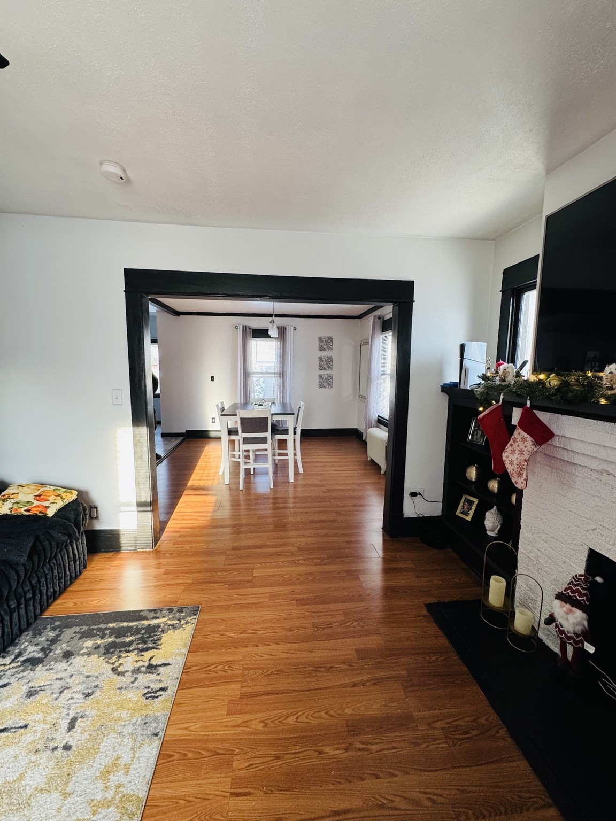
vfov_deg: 102.1
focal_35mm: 14
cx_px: 308
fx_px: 332
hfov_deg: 85.7
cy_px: 410
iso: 250
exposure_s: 1/99
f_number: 2.2
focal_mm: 2.22
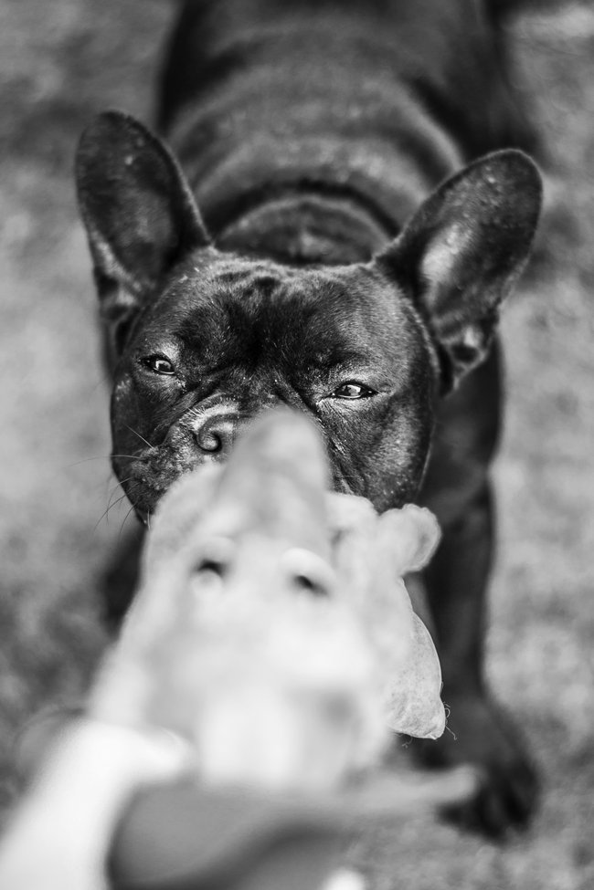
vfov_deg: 27.0
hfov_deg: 18.2
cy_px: 445
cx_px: 297
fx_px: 1856
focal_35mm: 75
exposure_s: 1/320
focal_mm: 50
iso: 100
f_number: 1.8
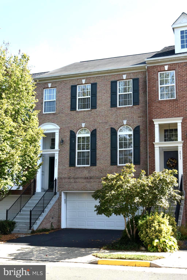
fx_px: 362
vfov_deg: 42.3
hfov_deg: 28.9
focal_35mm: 46
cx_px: 94
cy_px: 140
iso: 100
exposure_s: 1/180
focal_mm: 31
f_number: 6.7
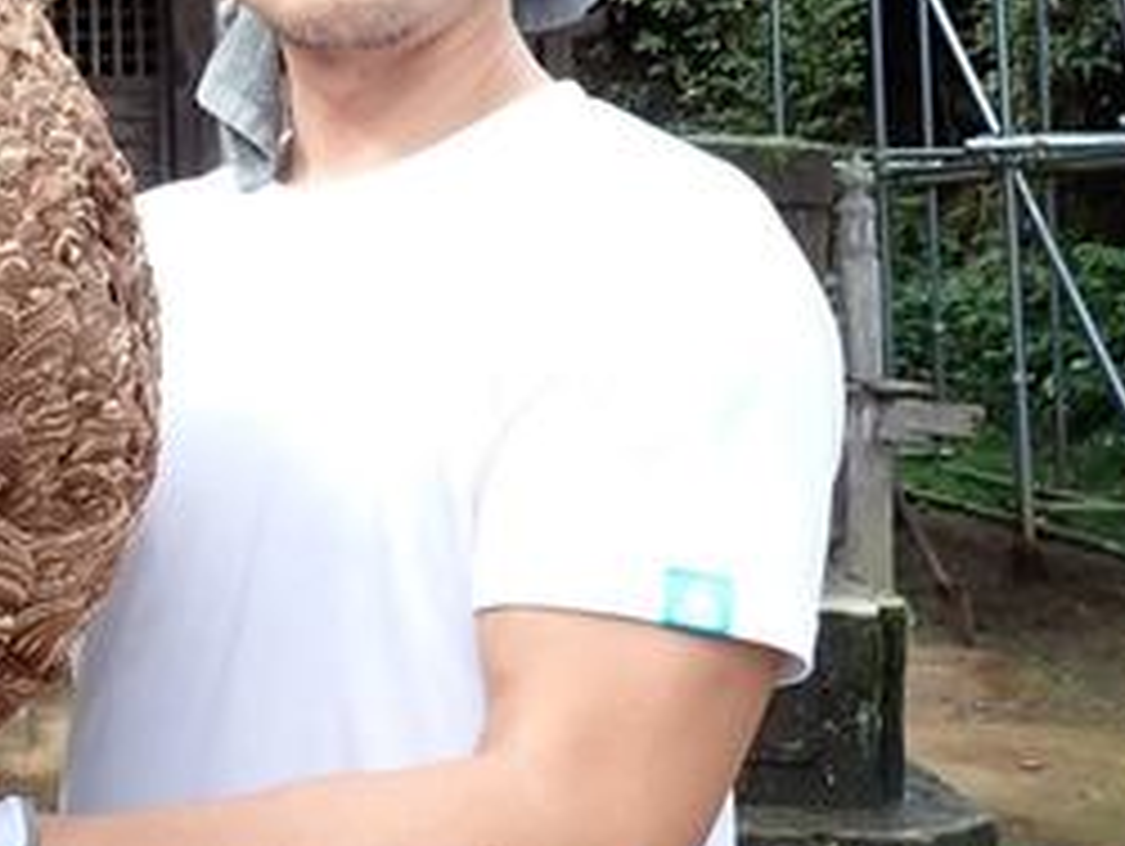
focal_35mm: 54
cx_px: 104
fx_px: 1757
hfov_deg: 33.6
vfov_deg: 27.0
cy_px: 313
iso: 100
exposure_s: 1/200
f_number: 2.8
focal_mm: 4.5
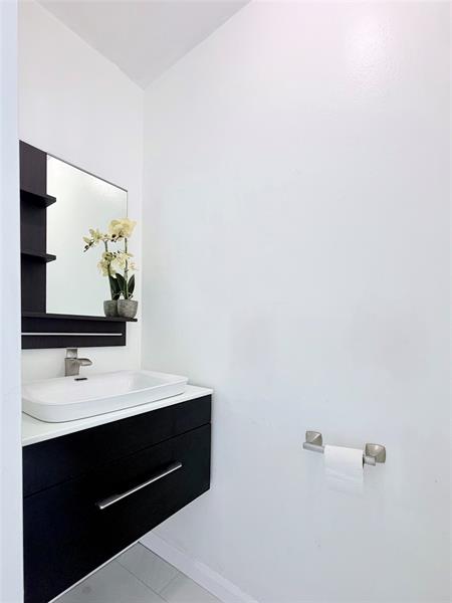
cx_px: 226
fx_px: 244
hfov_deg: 85.7
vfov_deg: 102.1
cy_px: 302
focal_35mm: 14
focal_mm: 2.22
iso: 200
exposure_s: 1/120
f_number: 2.2
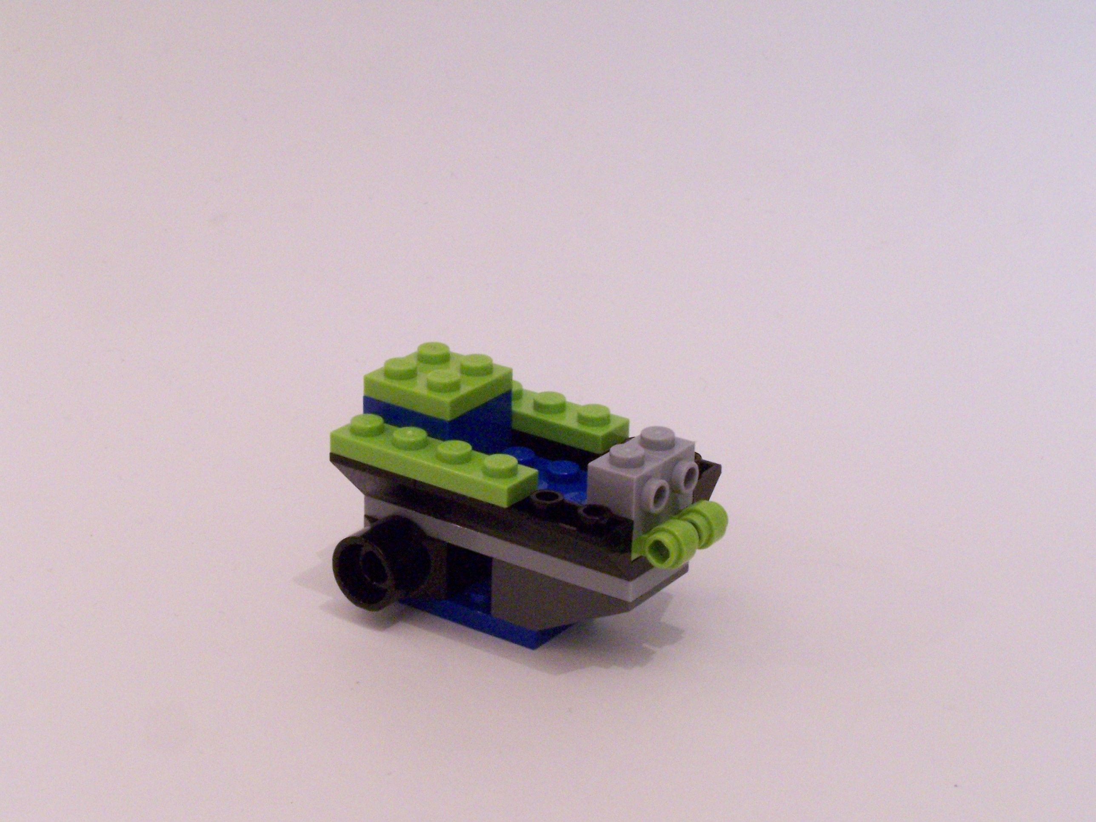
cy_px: 411
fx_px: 2185
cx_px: 548
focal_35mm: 69
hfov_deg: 28.2
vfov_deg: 21.3
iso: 400
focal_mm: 11.5
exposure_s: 1/4
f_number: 8
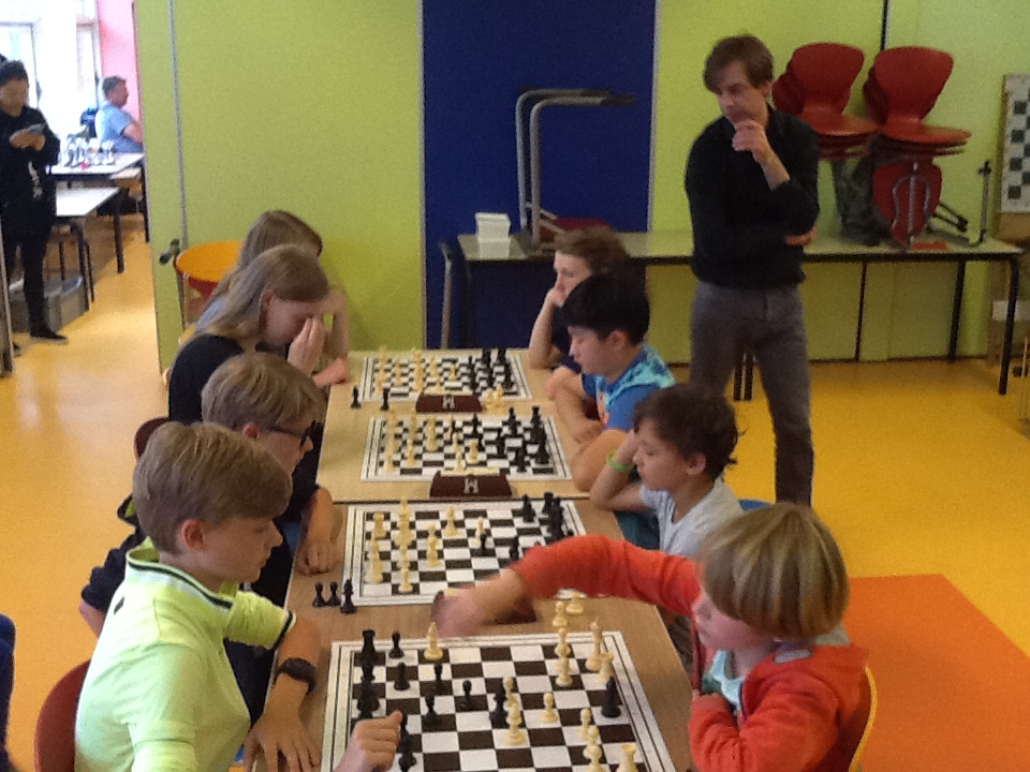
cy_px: 386
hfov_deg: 42.9
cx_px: 515
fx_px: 1309
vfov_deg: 32.9
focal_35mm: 44
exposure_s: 1/30
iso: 125
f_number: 2.4
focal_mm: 2.03
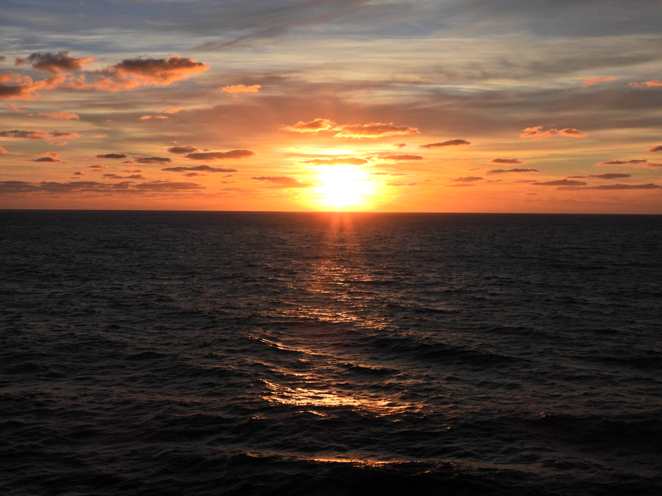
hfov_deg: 43.9
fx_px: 822
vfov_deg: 33.6
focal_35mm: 43
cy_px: 248
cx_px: 331
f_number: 3.5
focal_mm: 7.7
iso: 100
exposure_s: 1/2000
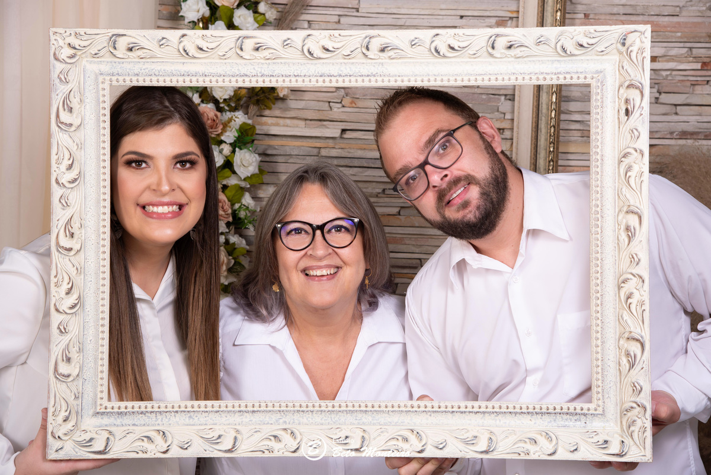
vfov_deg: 17.5
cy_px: 238
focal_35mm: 78
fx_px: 1541
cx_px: 356
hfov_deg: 26.0
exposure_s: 1/160
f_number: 7.1
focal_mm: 78
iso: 100
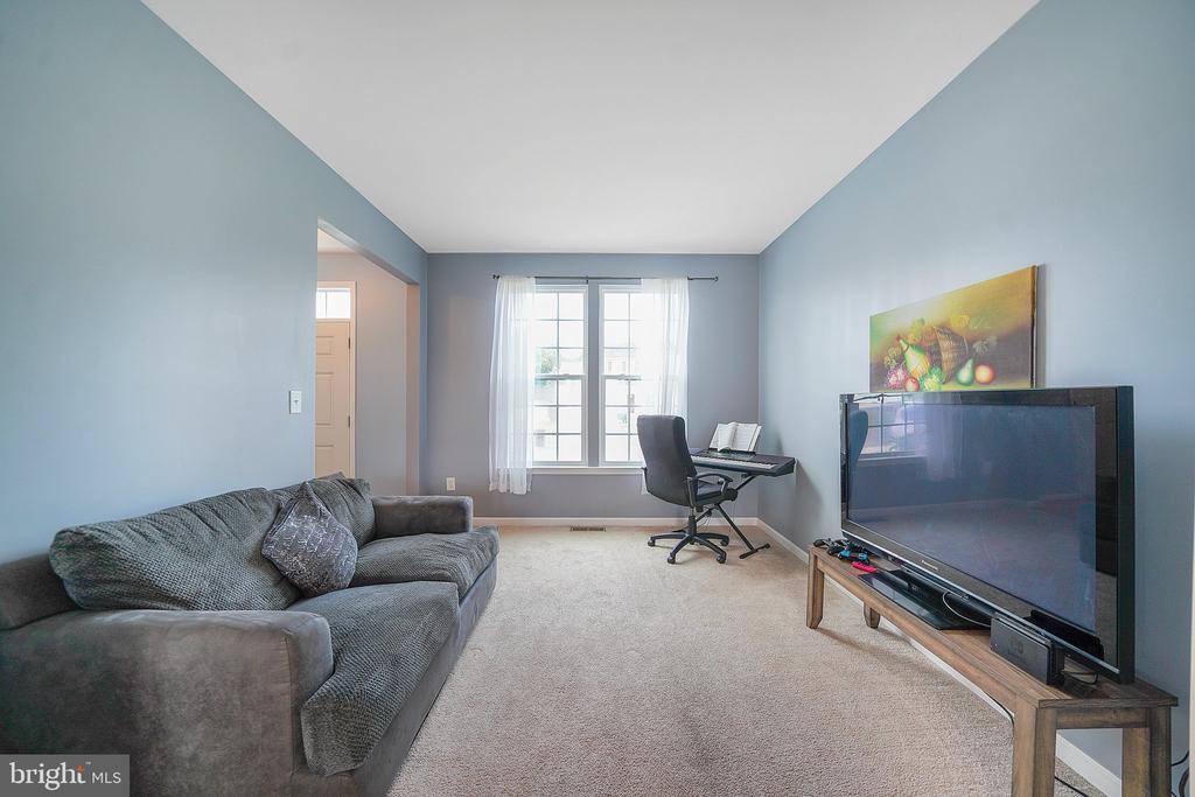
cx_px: 598
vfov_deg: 90.0
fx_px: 398
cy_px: 398
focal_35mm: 12
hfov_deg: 112.6
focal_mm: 12
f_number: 4
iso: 160
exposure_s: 1/30
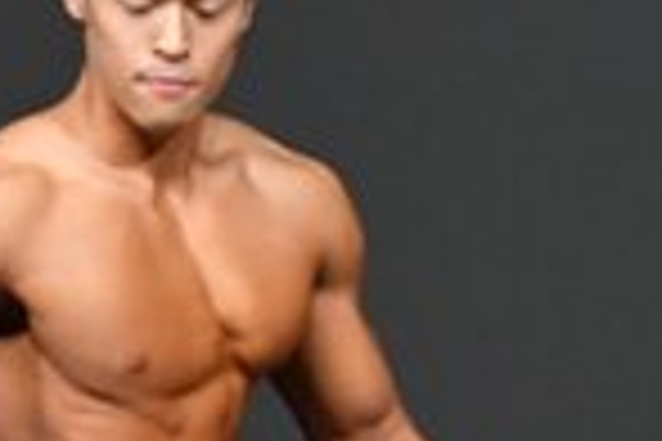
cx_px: 1322
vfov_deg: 0.8
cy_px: 711
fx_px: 30468
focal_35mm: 1657
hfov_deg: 1.2
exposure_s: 1/400
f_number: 5.6
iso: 4000
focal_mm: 210
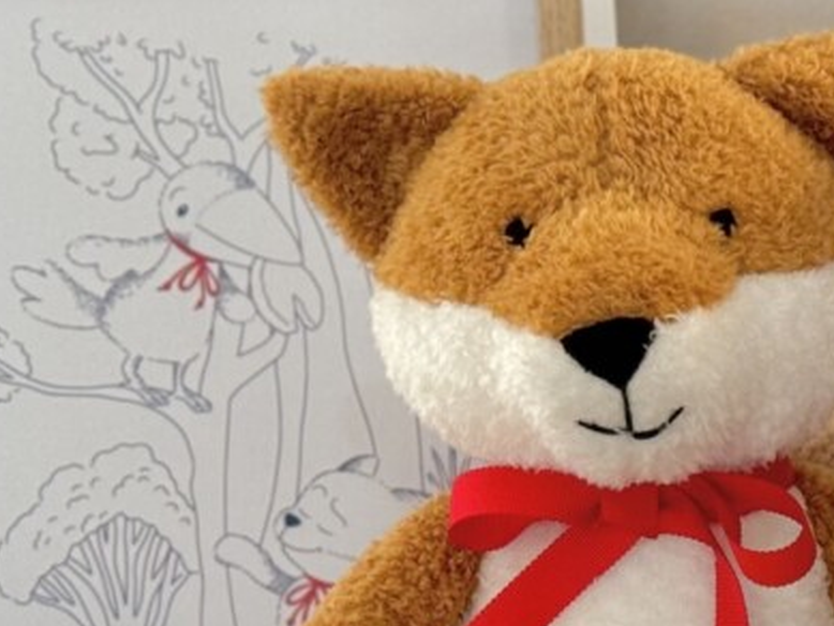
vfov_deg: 9.4
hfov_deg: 11.9
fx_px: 3808
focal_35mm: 158
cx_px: 1276
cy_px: 510
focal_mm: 6.76
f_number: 1.78
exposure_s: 1/48
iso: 250
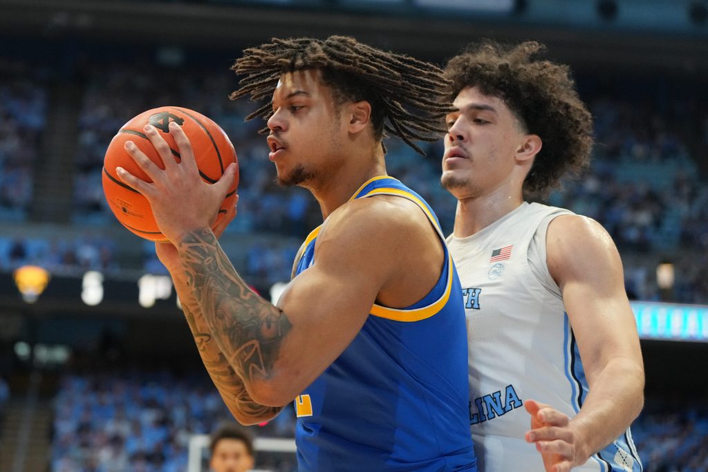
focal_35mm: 70
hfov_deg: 28.8
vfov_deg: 19.5
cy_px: 236
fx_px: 1377
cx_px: 354
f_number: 2.8
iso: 3200
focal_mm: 70
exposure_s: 1/1600
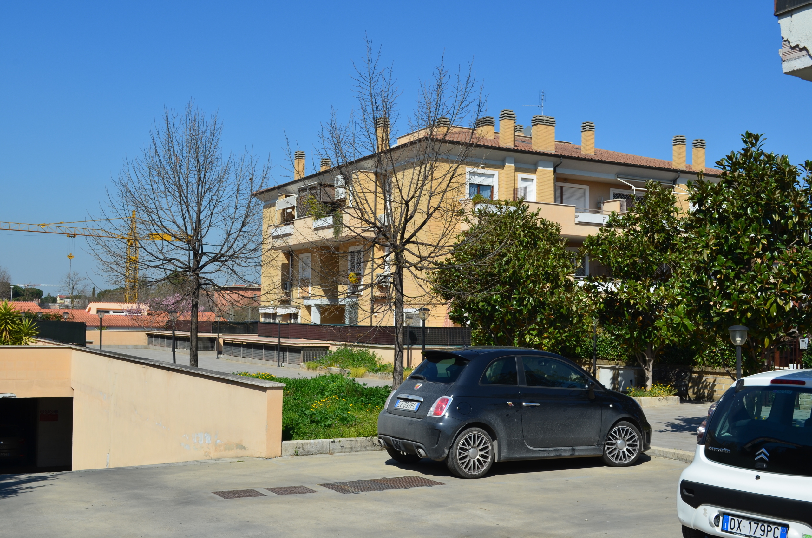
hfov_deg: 46.5
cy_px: 269
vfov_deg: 31.8
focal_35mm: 42
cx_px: 406
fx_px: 945
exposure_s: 1/160
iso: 100
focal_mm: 28
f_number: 11
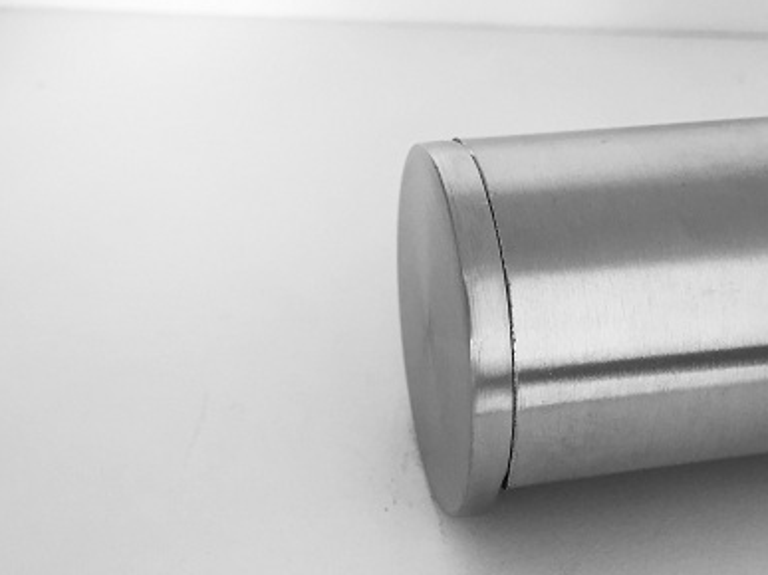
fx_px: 998
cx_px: 462
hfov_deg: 41.9
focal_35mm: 45
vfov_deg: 31.9
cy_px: 387
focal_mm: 4.15
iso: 32
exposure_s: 1/33
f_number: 2.2
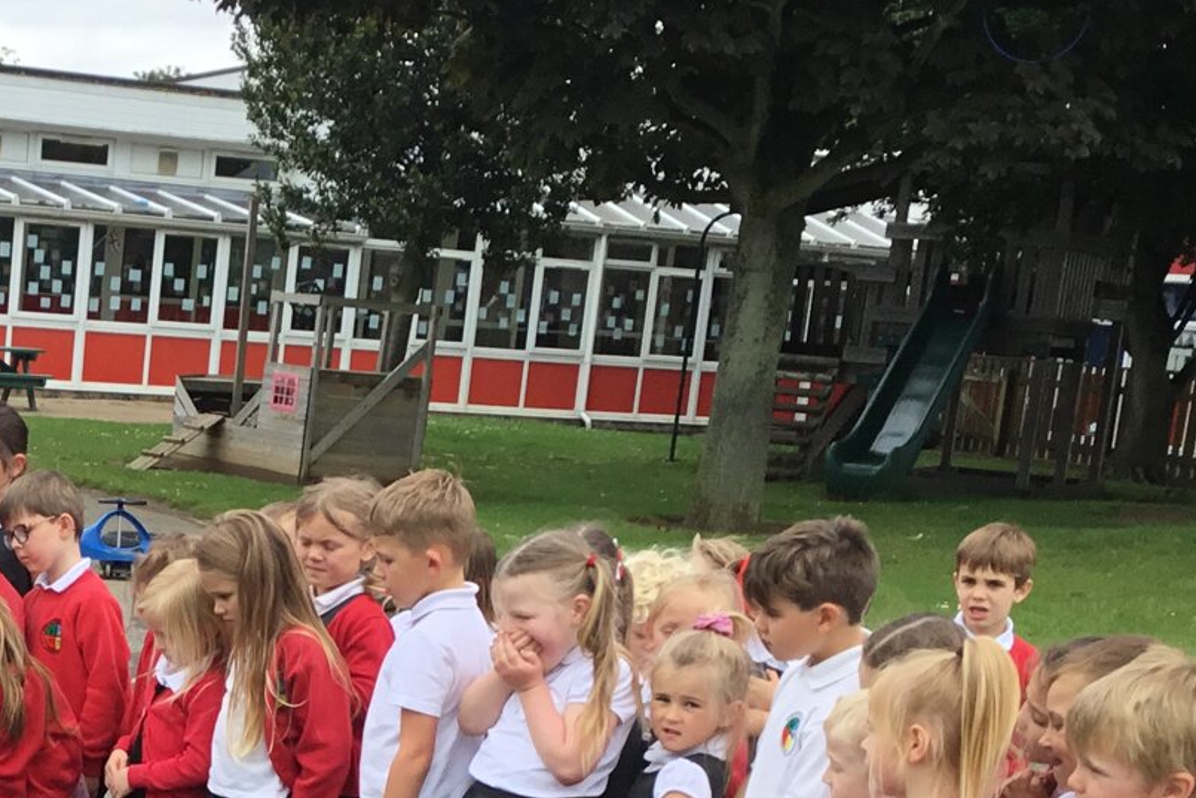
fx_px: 2725
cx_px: 37
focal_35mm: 82
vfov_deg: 16.2
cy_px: 869
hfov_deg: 23.8
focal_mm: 3.3
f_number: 2.4
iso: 25
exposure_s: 1/662
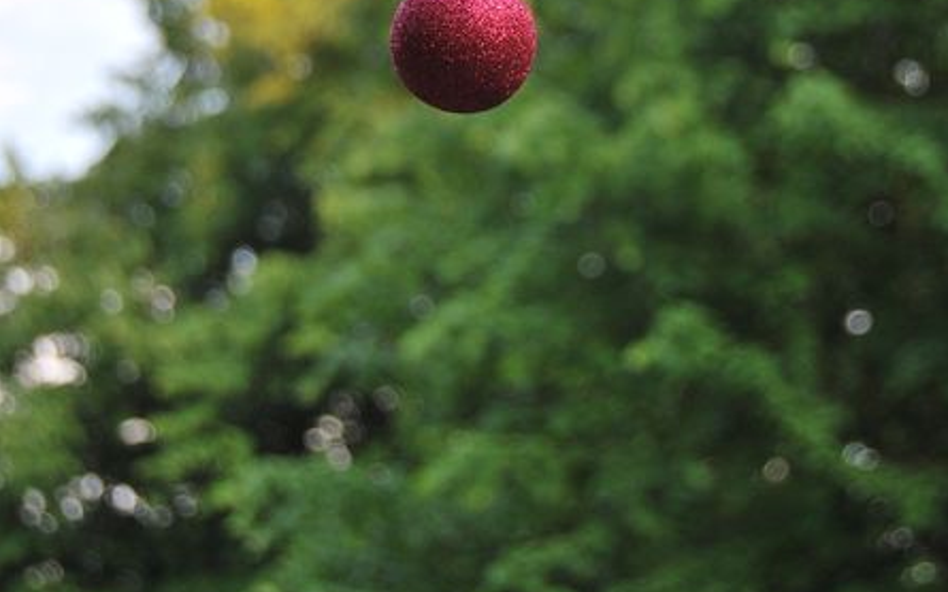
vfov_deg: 13.3
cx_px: 477
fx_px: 2506
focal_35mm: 97
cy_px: -34
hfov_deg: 21.4
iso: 180
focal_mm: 42
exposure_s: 1/125
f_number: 5.6
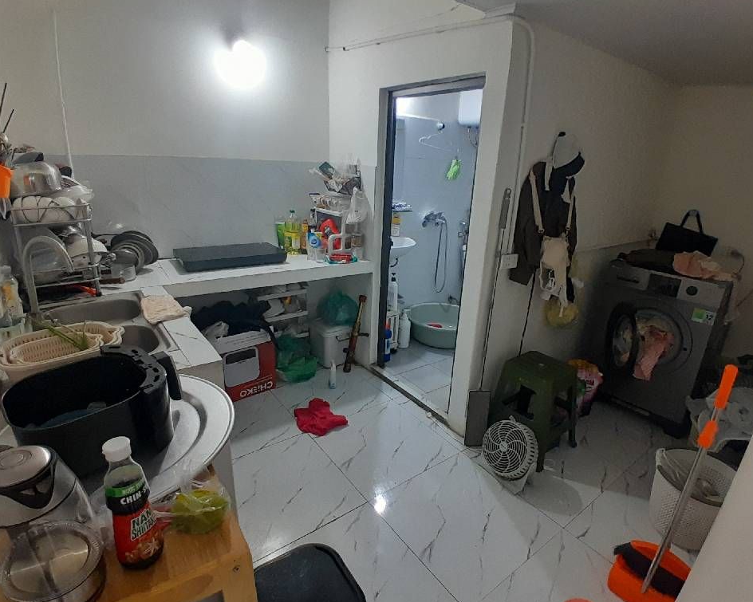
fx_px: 401
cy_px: 300
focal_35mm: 18
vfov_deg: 73.8
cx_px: 380
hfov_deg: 86.4
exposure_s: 1/33
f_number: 2.2
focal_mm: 1.46
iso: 160
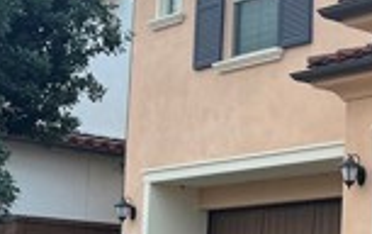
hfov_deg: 17.2
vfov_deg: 11.4
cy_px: 200
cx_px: 460
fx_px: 1167
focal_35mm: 115
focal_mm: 5.7
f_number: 1.5
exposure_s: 1/162
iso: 64
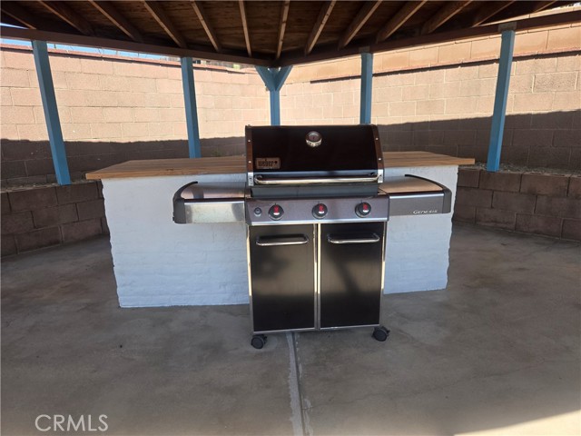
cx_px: 290
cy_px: 218
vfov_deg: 58.9
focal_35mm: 23
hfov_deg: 73.9
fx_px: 386
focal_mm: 5.4
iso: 25
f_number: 1.8
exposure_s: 1/575
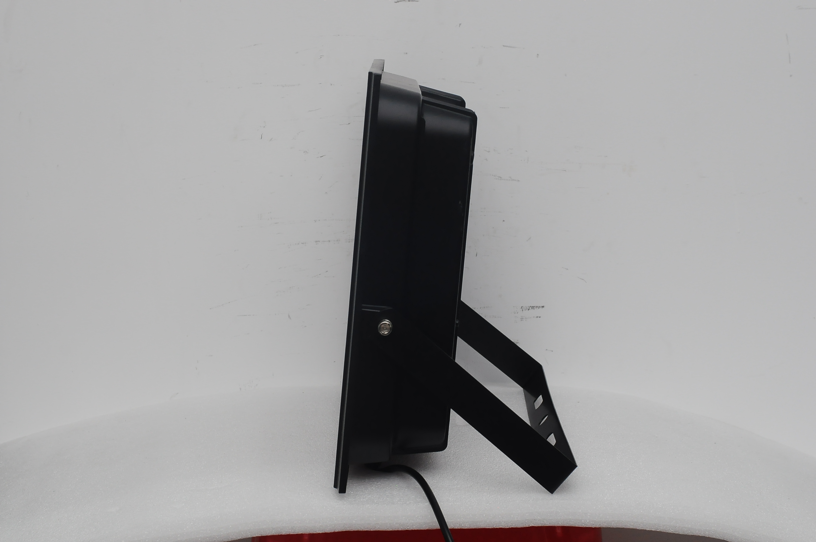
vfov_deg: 18.1
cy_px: 271
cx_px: 408
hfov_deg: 27.0
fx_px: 1698
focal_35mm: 75
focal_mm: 50
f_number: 8
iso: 1000
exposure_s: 1/100
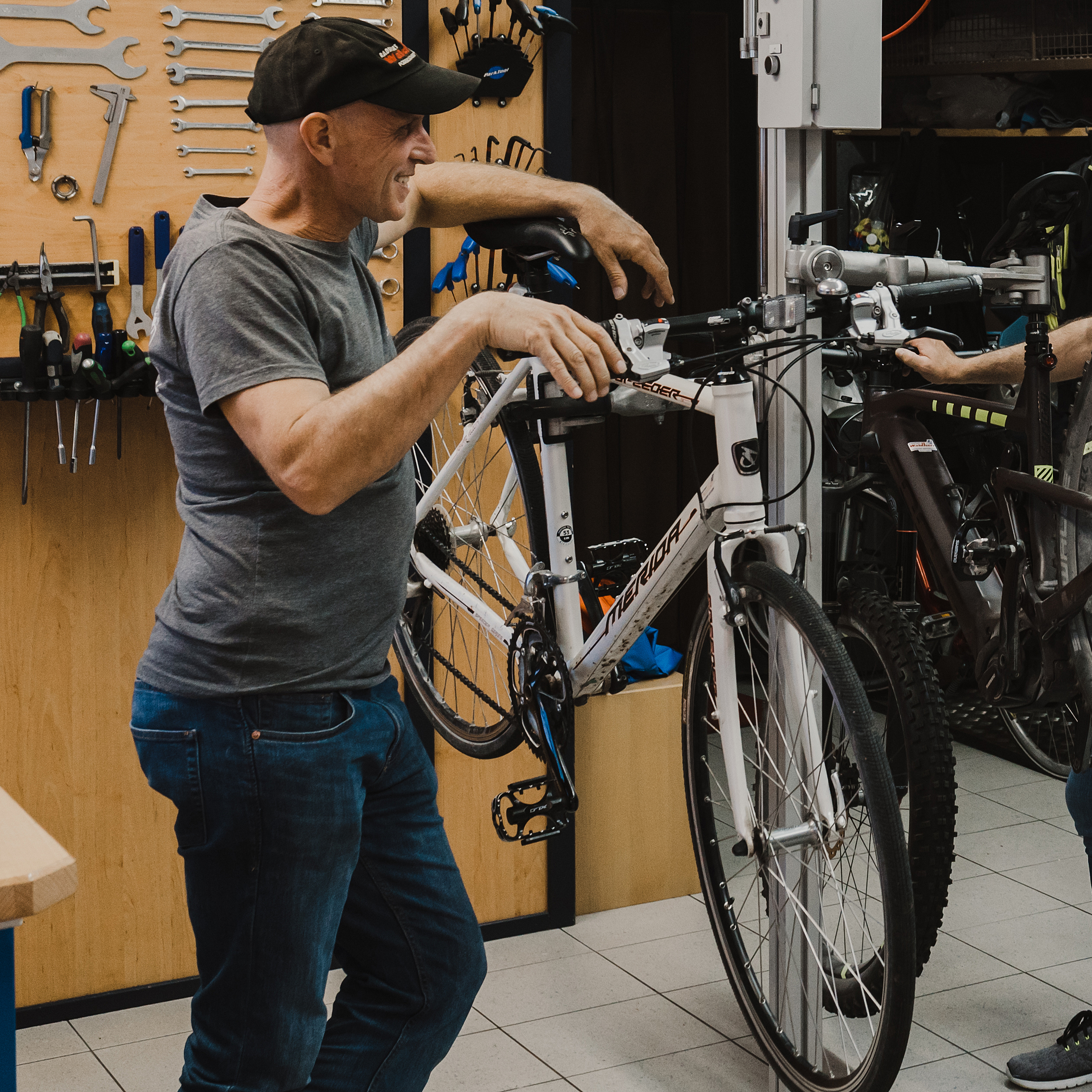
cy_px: 276
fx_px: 2534
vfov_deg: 24.1
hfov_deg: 22.6
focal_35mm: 71
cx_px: 1271
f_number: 5
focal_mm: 35
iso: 640
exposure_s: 1/100
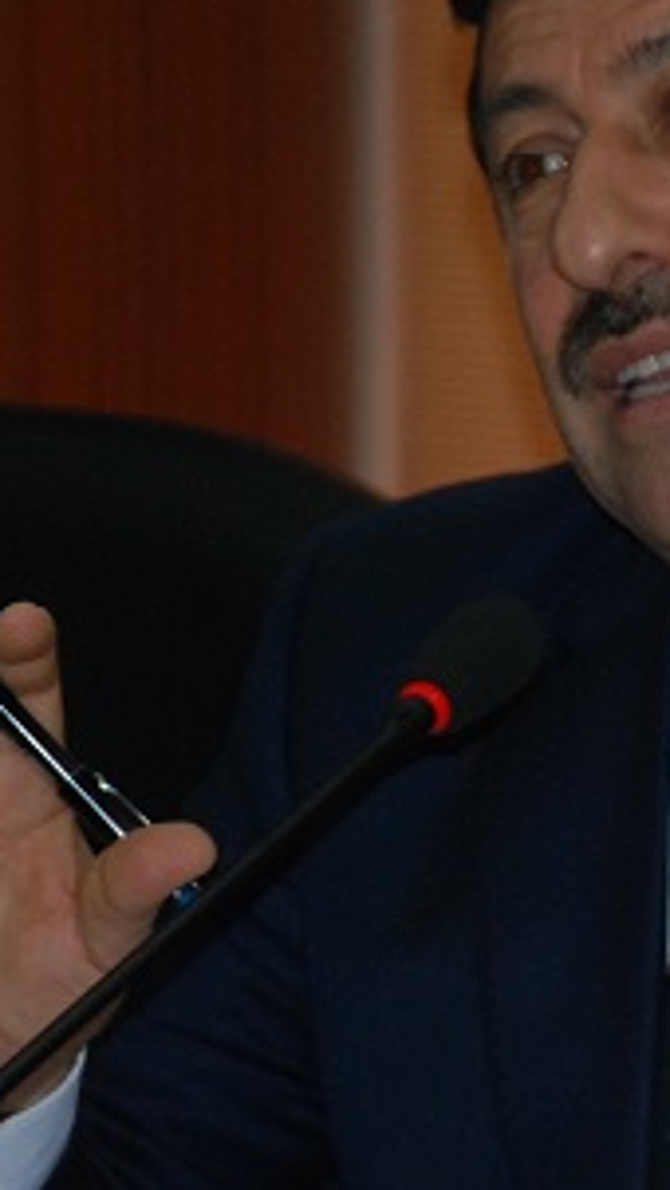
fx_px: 11332
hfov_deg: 3.4
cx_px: 910
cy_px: 628
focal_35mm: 359
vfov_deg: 6.0
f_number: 5.6
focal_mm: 100
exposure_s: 1/60
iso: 800
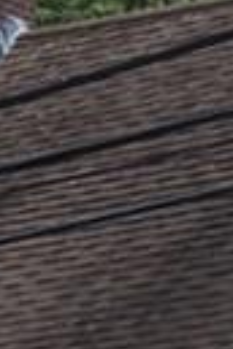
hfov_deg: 3.0
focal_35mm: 454
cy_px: 768
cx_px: -241
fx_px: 4407
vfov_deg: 4.5
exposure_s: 1/320
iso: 100
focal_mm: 38
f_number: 9
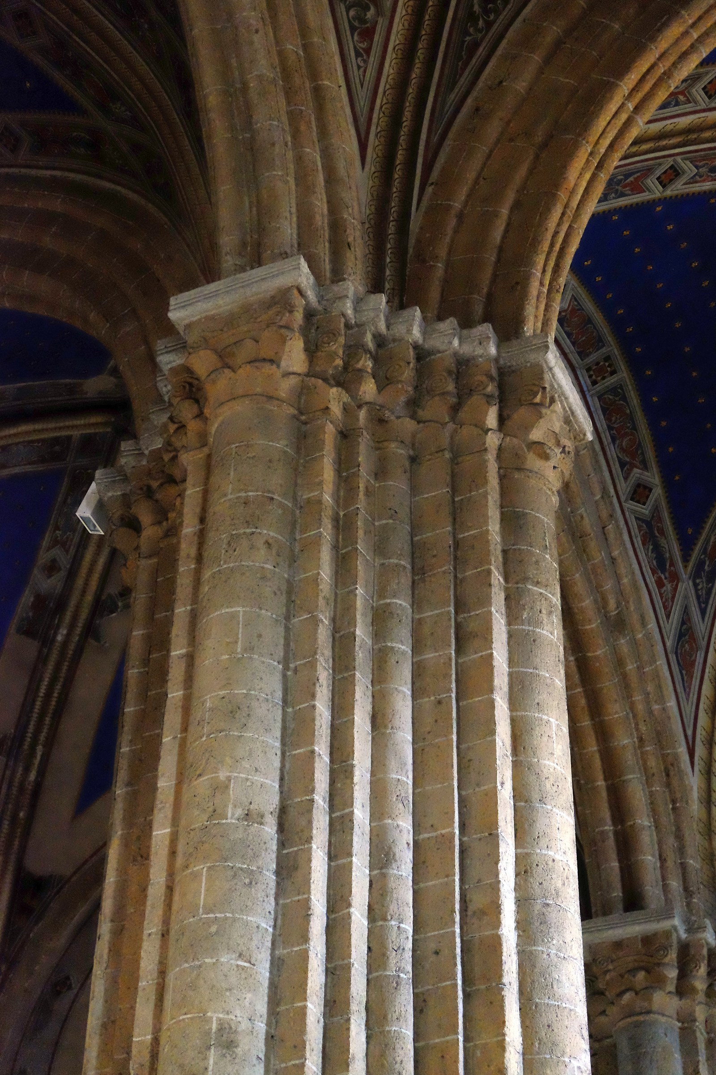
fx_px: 2178
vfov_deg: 27.7
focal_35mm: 73
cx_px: 358
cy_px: 538
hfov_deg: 18.7
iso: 6400
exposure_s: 1/60
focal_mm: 48.4
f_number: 4
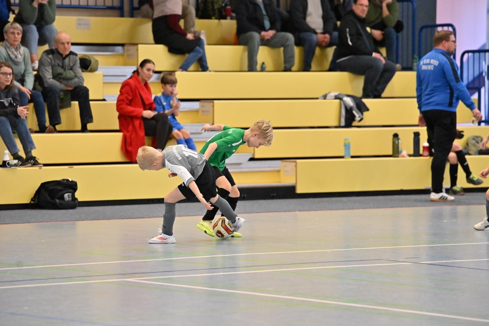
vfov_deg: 6.9
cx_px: 244
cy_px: 163
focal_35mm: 200
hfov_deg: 10.3
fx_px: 2716
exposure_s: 1/1000
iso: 8000
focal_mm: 200
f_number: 3.5
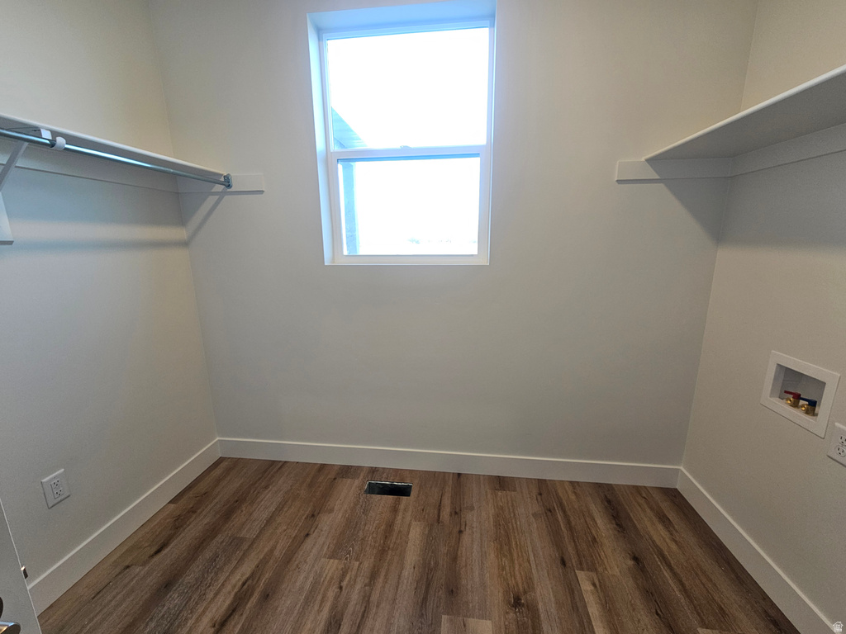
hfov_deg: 106.2
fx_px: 318
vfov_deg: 89.9
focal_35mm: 13
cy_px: 317
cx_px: 423
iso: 80
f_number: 2.2
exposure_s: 1/60
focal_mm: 2.2
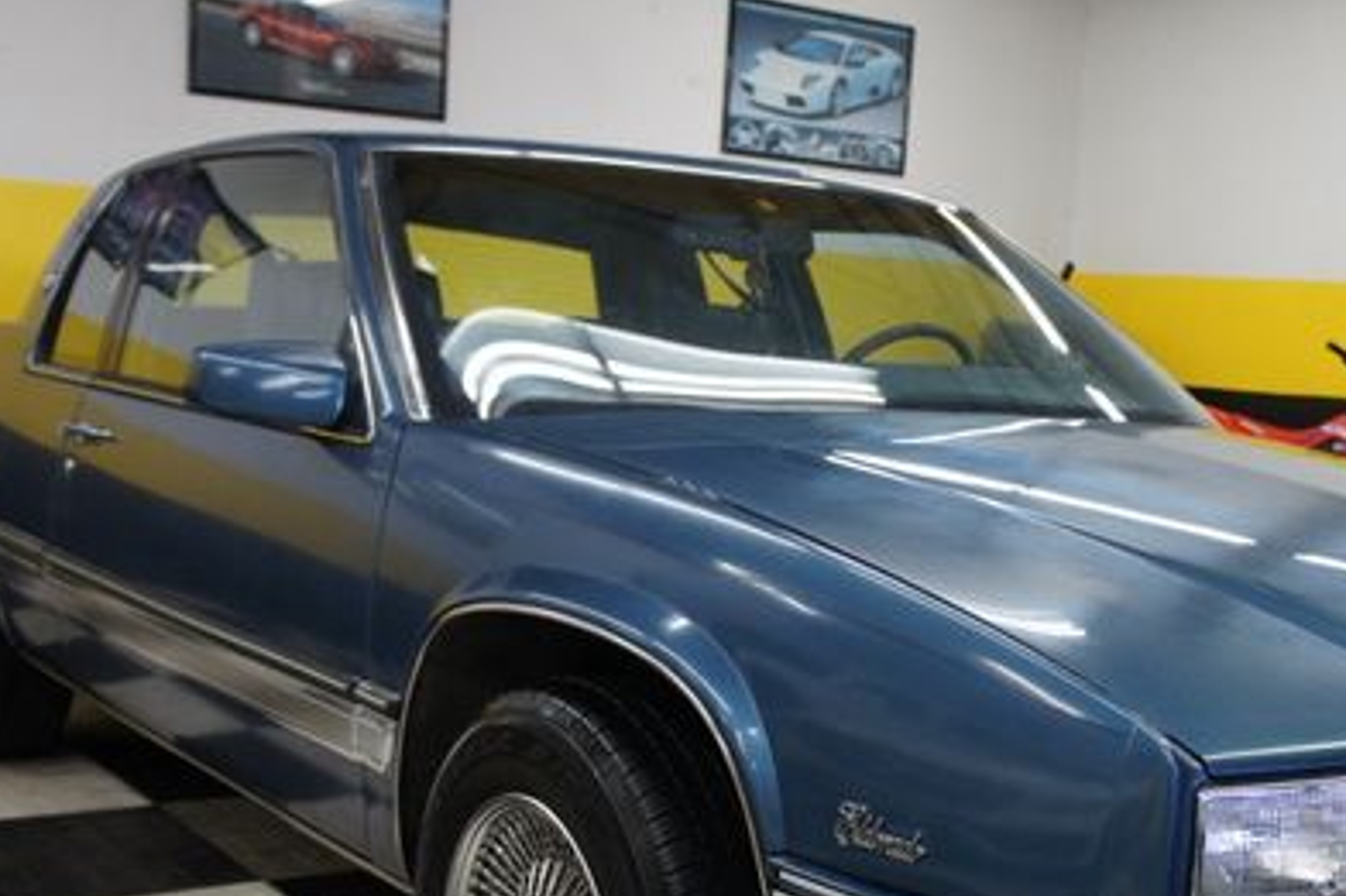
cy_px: 663
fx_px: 1831
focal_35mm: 49
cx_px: 975
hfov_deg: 39.5
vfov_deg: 27.2
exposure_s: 1/30
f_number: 4
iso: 200
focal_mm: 20
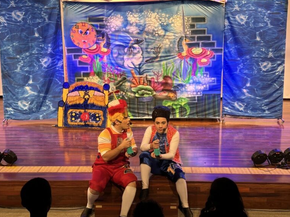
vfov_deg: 27.0
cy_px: 106
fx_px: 452
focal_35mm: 54
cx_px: 153
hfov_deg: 35.5
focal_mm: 6.86
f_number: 1.78
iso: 125
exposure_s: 1/60
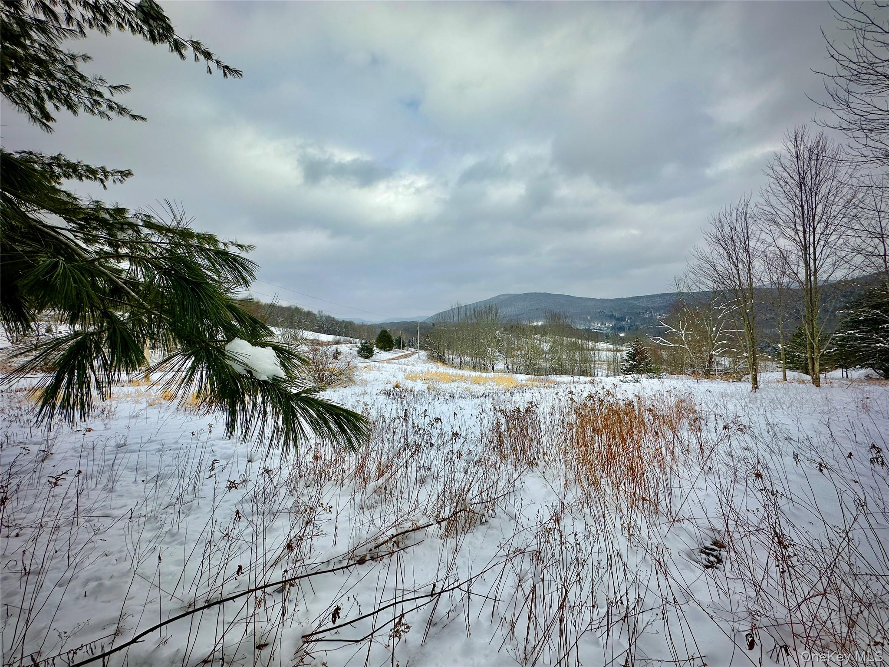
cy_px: 334
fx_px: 360
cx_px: 444
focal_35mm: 14
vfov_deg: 85.7
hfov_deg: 102.1
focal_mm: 2.22
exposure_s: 1/2174
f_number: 2.2
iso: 40
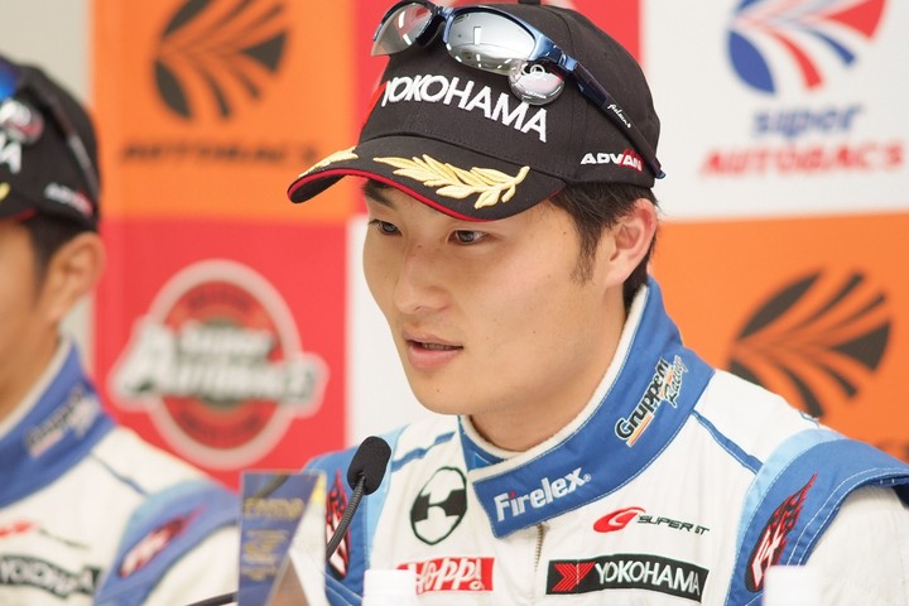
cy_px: 303
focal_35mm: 270
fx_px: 6817
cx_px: 454
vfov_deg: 5.1
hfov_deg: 7.6
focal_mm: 180
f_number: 2.8
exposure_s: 1/250
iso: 800
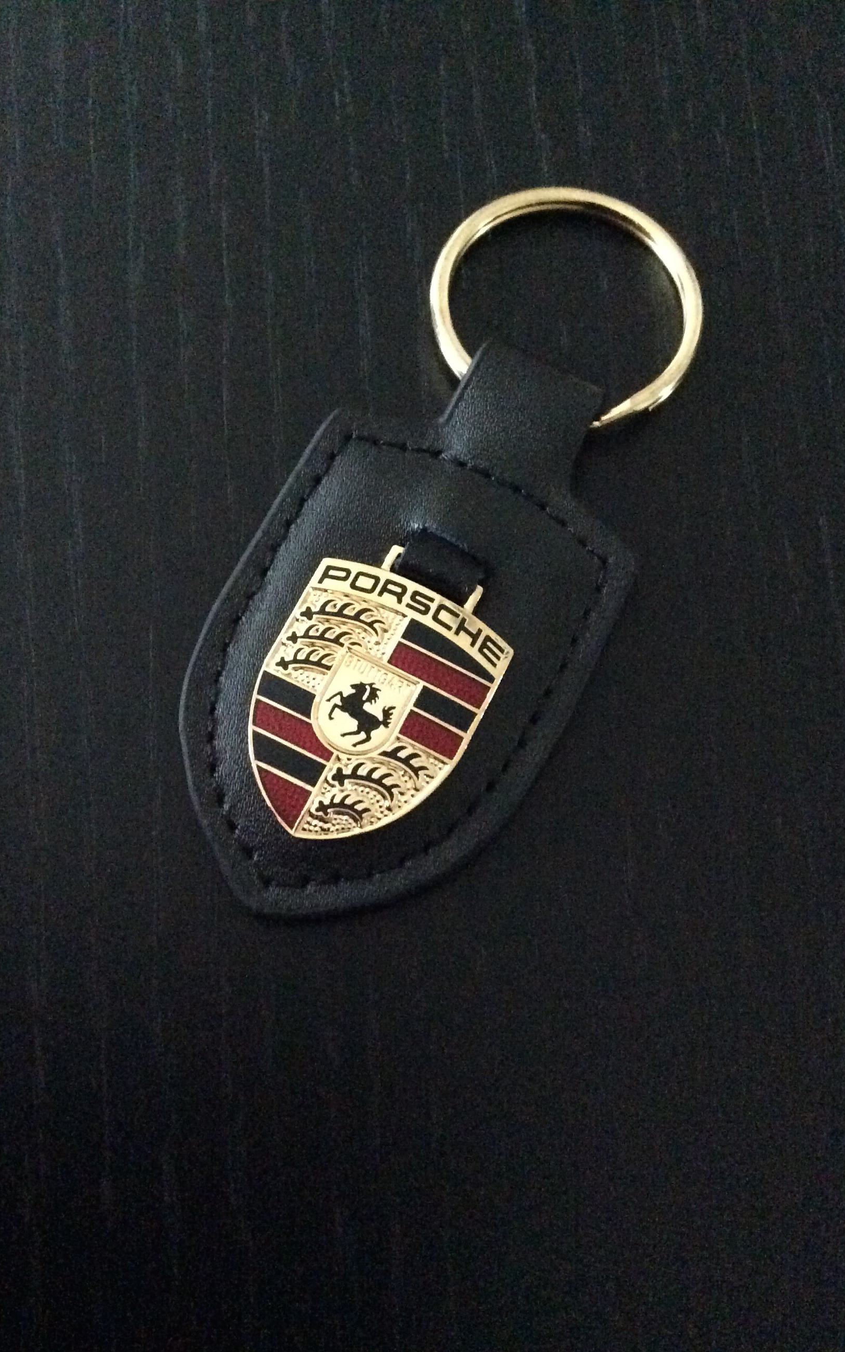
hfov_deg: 36.3
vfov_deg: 55.3
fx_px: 1290
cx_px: 429
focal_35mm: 35
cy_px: 677
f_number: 2.4
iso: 800
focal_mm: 3.3
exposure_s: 1/15
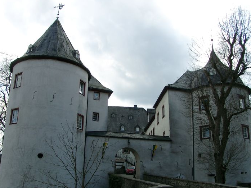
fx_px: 283
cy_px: 104
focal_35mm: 39
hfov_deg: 47.9
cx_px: 122
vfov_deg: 36.8
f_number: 4
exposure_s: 1/386
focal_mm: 7.13
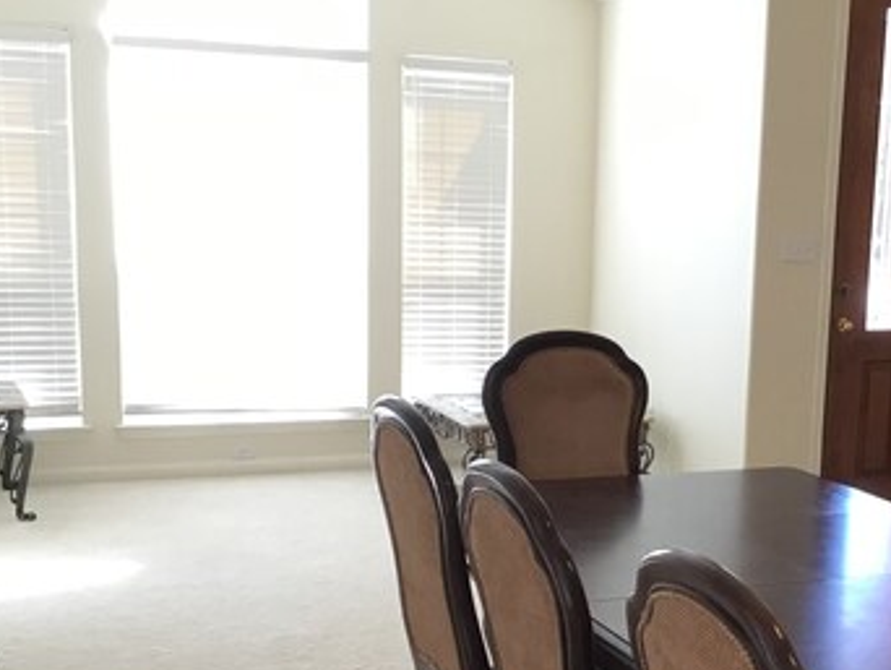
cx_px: 610
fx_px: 1494
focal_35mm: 58
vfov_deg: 25.1
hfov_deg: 32.9
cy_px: 456
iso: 40
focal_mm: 3.3
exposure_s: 1/30
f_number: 2.4
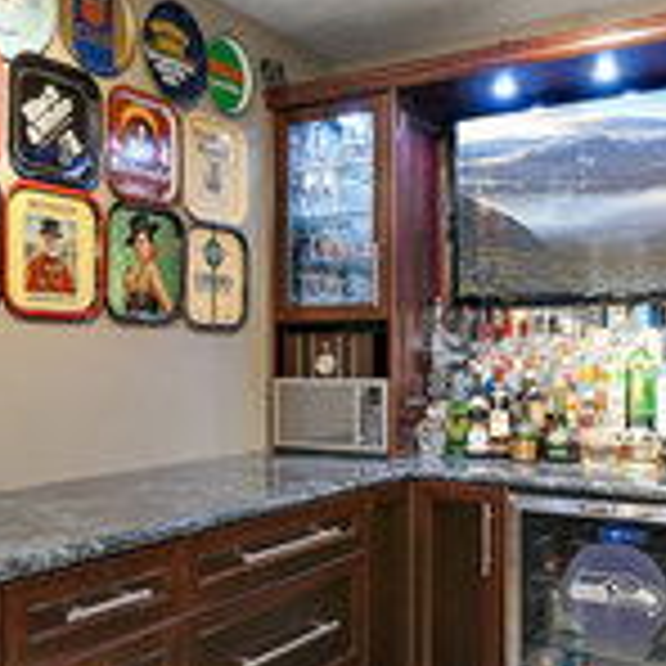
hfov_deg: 41.8
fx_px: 871
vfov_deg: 41.8
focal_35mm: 40
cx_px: 286
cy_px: 378
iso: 320
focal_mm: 16
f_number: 7.1
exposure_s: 1.6
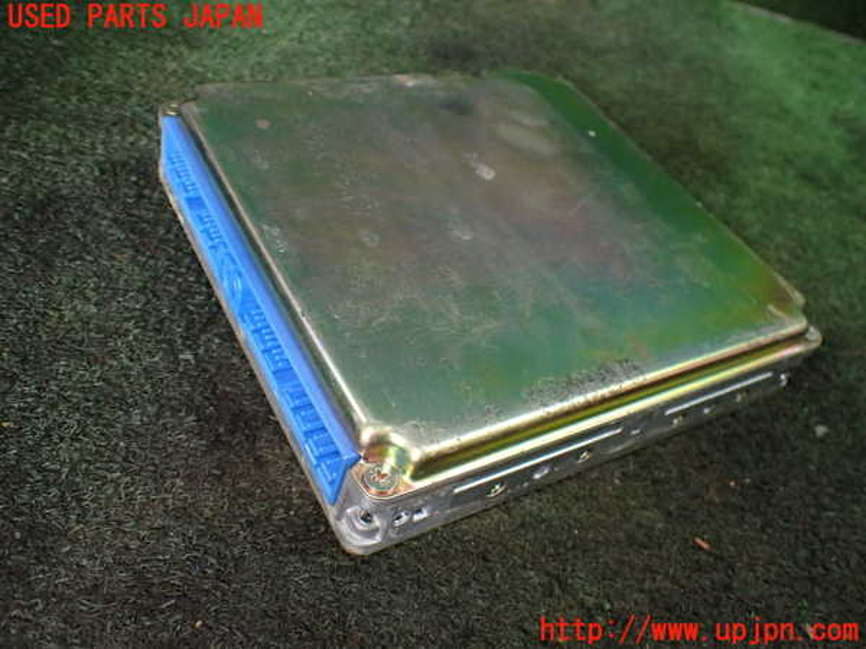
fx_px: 751
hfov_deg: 60.0
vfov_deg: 46.8
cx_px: 433
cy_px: 324
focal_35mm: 30
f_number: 2.3
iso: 640
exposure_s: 1/125
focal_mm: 5.4
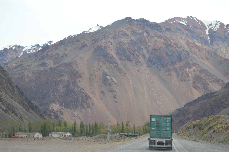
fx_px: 524
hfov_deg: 24.6
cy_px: 76
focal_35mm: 82
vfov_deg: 16.5
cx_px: 114
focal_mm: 55
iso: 100
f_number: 6.3
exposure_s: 1/160
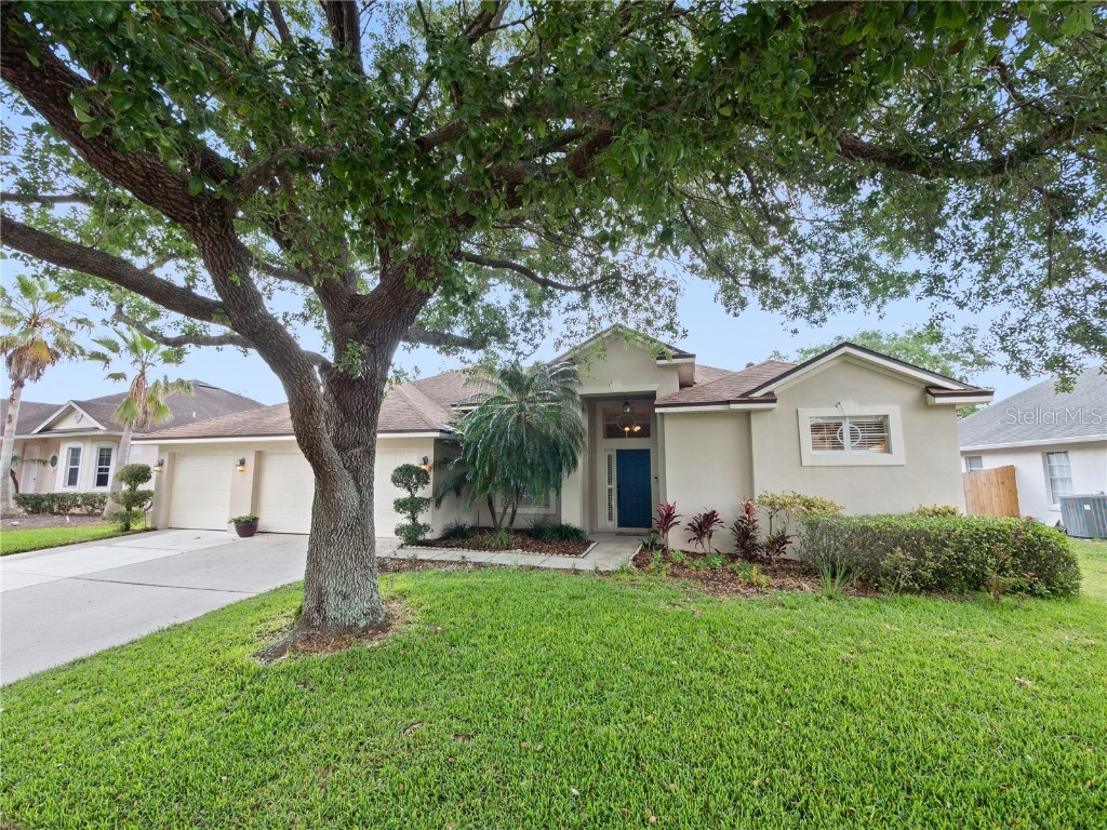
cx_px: 554
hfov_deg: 102.1
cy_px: 415
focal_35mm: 14
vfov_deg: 85.7
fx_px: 448
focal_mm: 7
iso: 200
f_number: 5
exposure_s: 1/200
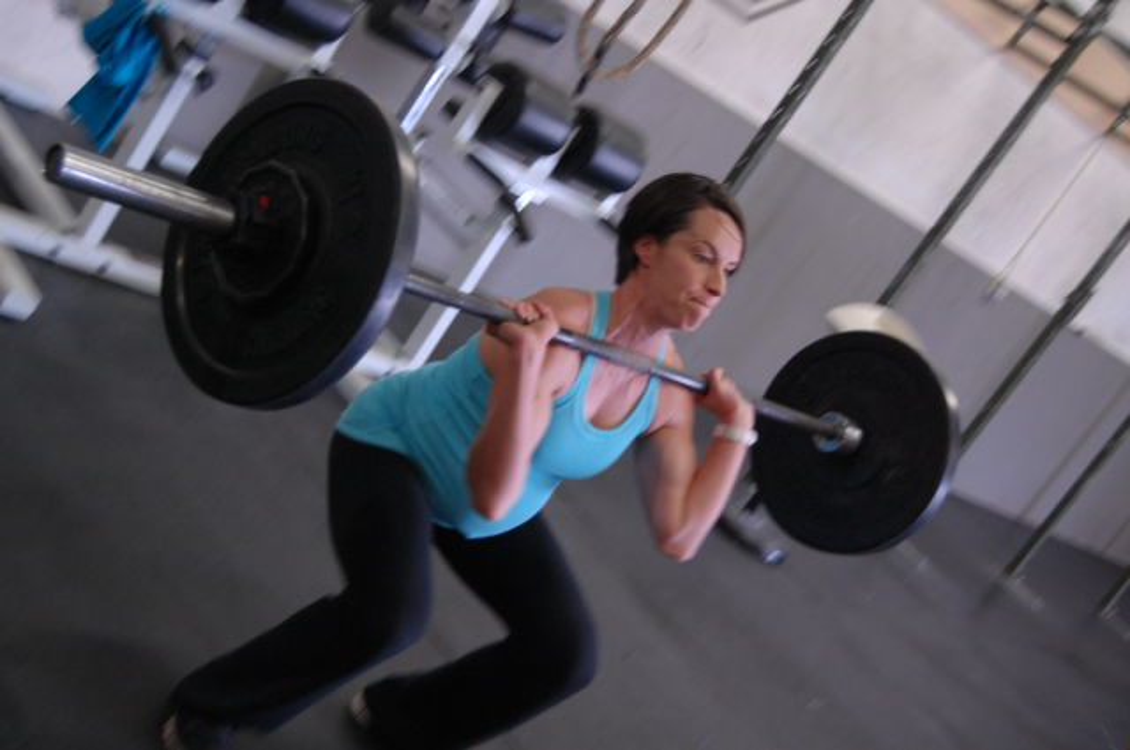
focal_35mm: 52
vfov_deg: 25.7
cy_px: 375
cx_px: 565
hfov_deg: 37.9
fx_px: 1646
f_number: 4.8
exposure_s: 1/20
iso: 800
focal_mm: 35
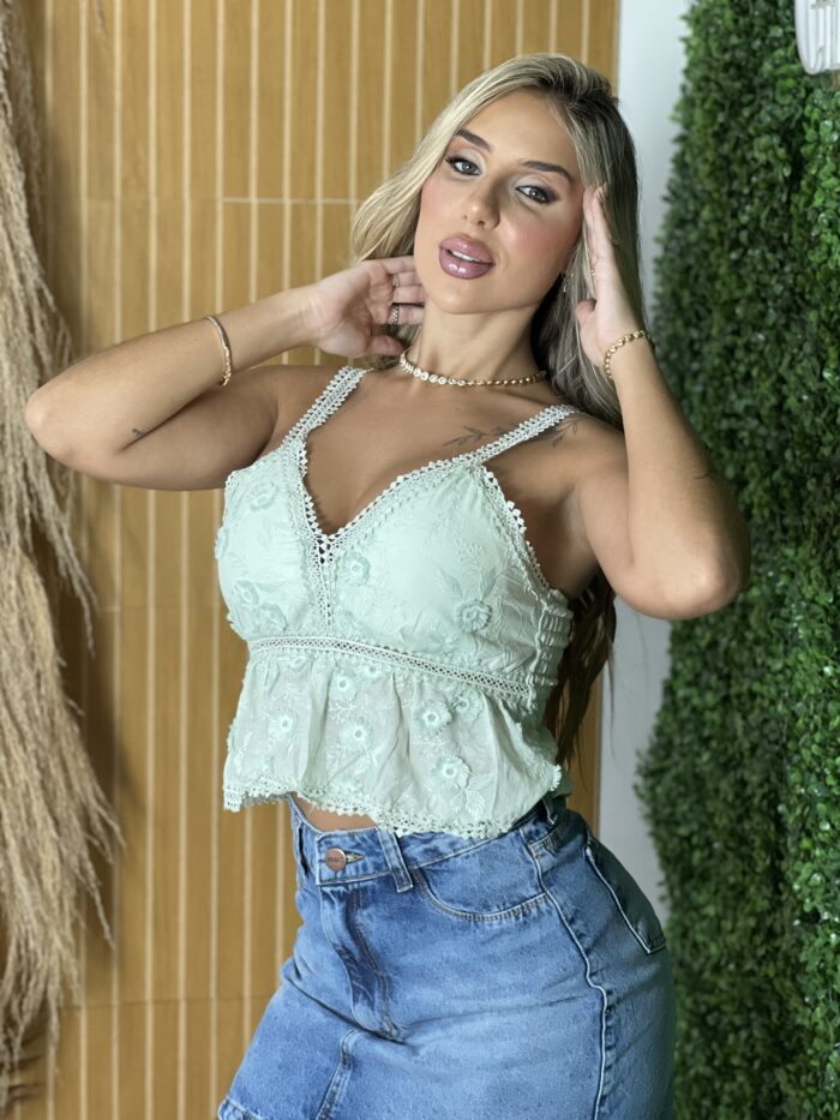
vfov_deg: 25.3
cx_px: 420
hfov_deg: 19.1
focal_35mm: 77
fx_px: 2491
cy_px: 560
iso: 250
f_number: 2.8
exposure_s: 1/120
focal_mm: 9
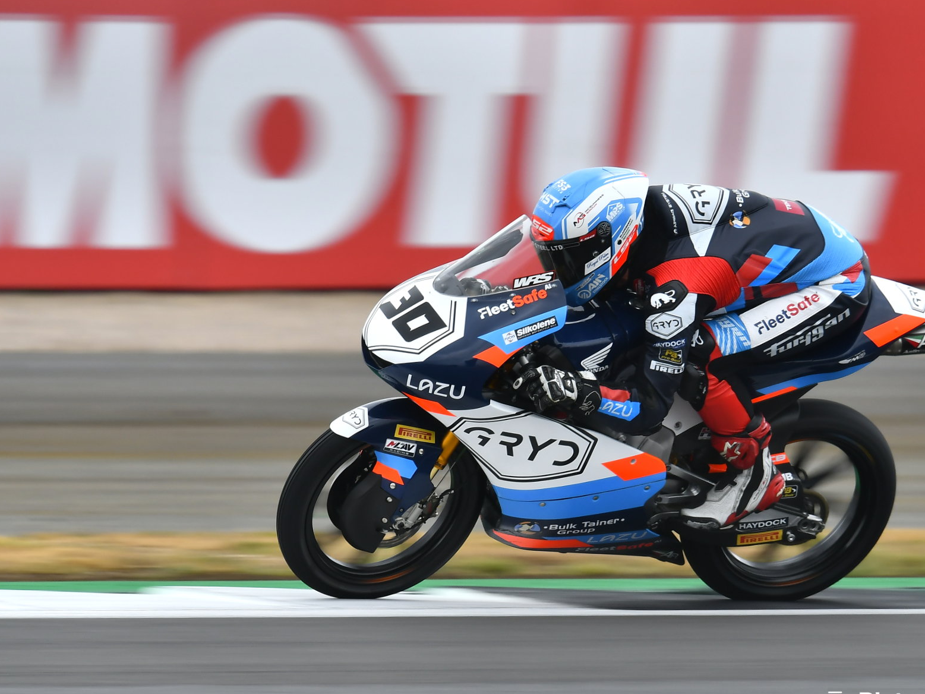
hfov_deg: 3.8
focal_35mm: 528
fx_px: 14110
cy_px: 368
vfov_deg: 2.8
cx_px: 542
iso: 180
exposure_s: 1/400
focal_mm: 300
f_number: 6.3
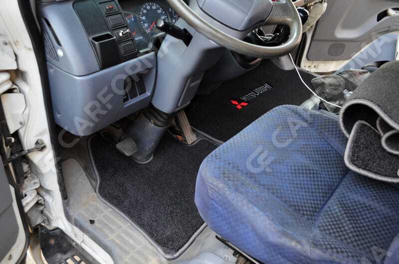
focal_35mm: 33
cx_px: 200
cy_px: 132
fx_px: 365
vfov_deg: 39.8
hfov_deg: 57.3
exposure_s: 1/30
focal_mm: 22
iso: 1600
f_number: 3.8
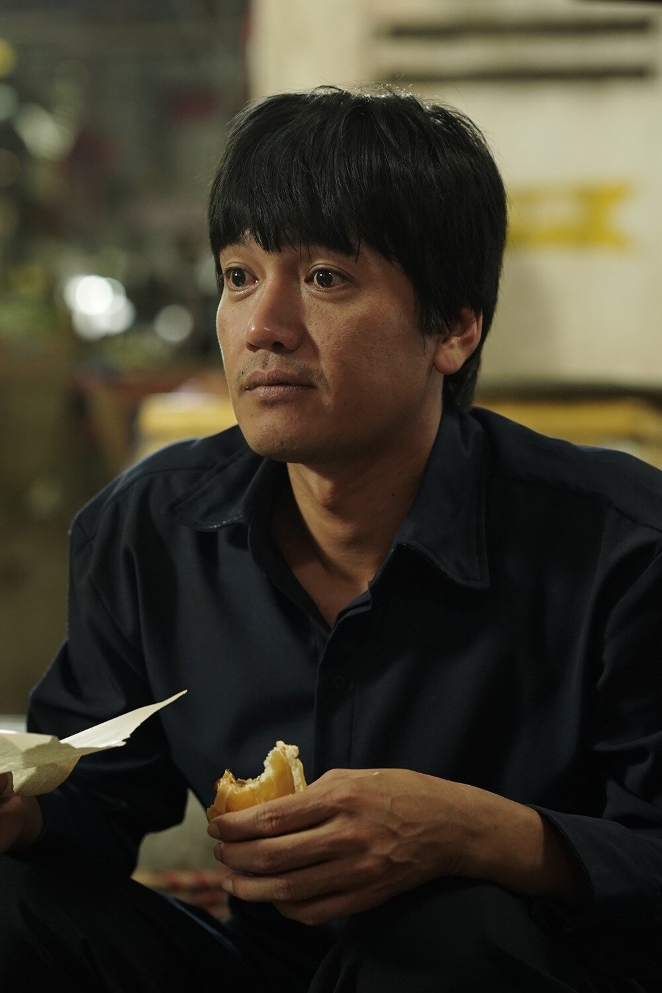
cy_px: 496
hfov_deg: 10.8
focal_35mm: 127
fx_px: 3503
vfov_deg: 16.1
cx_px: 331
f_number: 2.8
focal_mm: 85
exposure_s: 1/200
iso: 2000
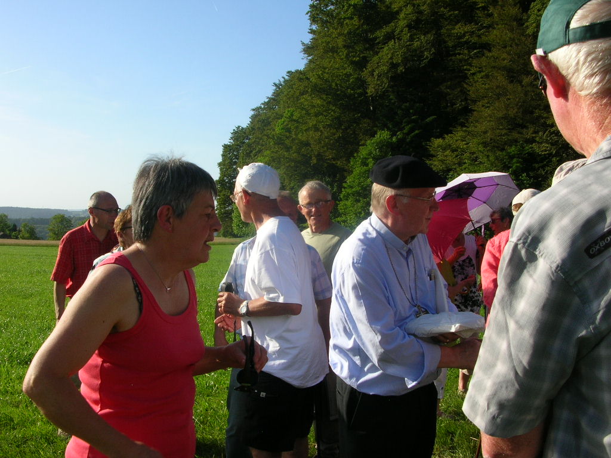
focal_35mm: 35
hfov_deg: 52.6
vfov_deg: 40.7
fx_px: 618
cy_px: 229
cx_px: 306
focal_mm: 5.8
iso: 50
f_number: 5.6
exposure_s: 1/241
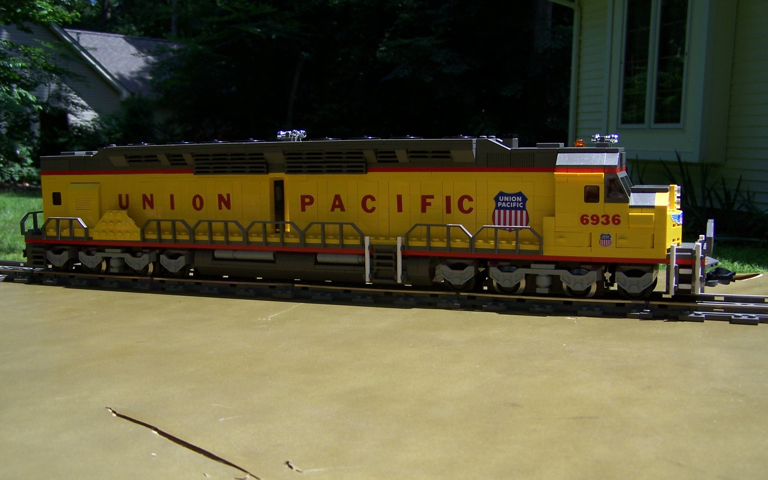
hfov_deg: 48.2
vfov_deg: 31.2
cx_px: 377
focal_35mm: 41
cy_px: 262
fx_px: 858
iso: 80
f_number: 2.8
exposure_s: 1/1000
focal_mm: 6.3
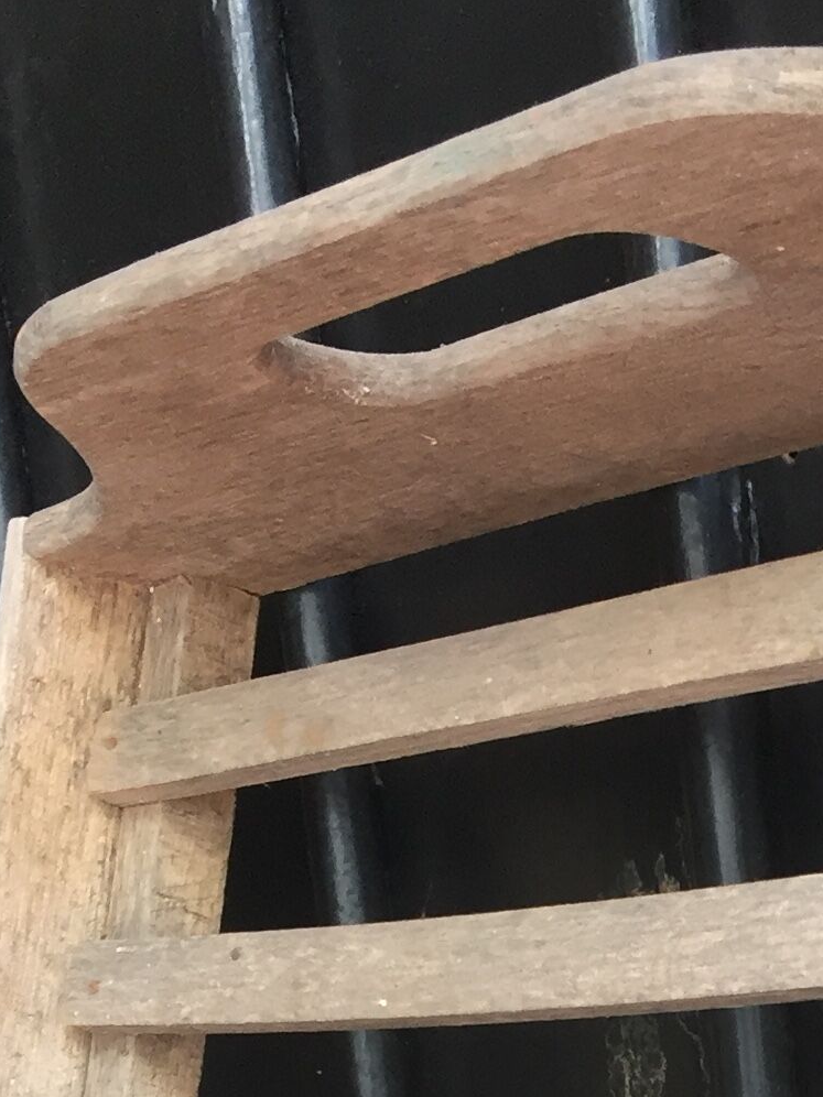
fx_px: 3012
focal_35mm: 95
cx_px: 1098
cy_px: 1495
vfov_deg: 18.9
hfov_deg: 14.8
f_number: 2.2
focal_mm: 4.15
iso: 32
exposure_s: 1/33
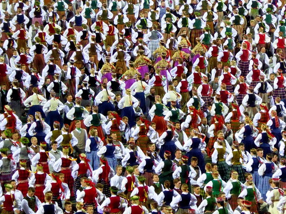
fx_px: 1999
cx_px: 194
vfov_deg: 6.1
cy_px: 122
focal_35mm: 242
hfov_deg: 8.2
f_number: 5.3
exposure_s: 1/80
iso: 1600
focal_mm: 24.2
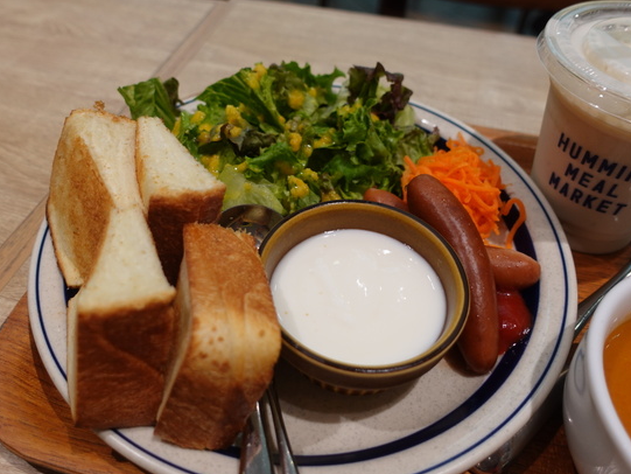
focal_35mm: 29
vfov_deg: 48.2
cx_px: 295
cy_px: 215
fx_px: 529
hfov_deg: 61.6
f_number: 2.2
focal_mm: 9.4
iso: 125
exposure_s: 1/100
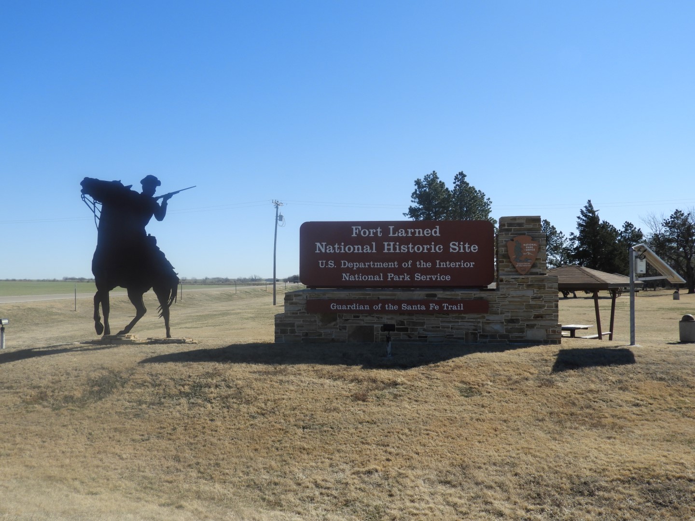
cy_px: 260
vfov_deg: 40.7
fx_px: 703
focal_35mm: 35
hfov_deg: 52.6
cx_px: 348
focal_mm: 6.3
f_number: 3.8
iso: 100
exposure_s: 1/1250
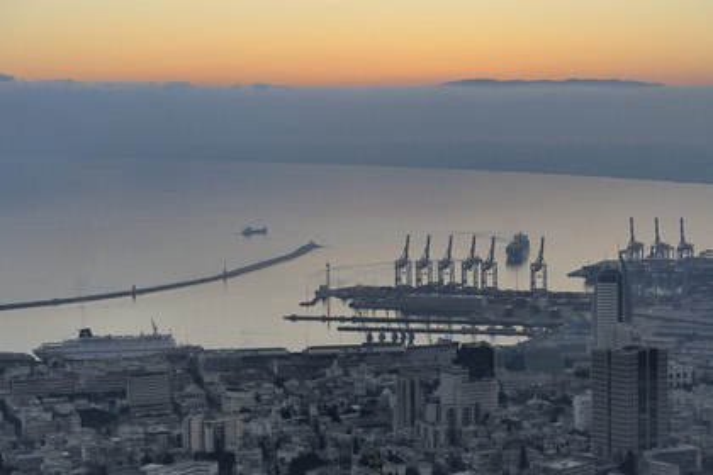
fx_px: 1624
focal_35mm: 82
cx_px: 356
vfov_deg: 16.7
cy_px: 238
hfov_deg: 24.8
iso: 400
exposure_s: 1/160
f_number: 6.3
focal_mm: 82
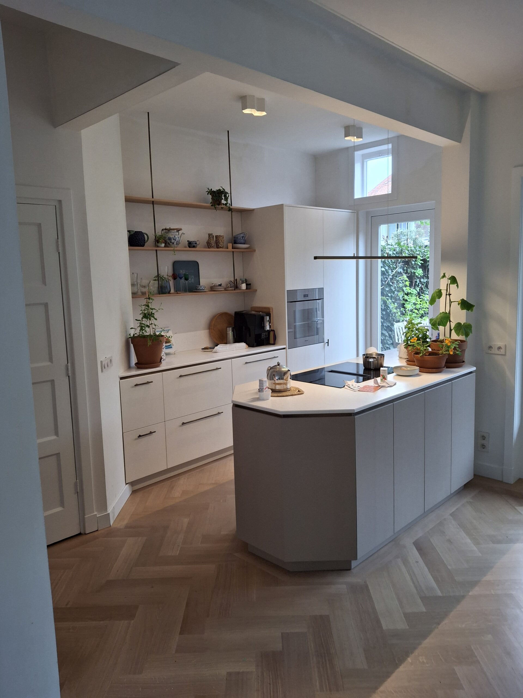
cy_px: 349
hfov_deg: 54.9
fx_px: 504
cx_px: 262
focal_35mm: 25
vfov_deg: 69.4
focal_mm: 4.69
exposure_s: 1/100
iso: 100
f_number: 1.8
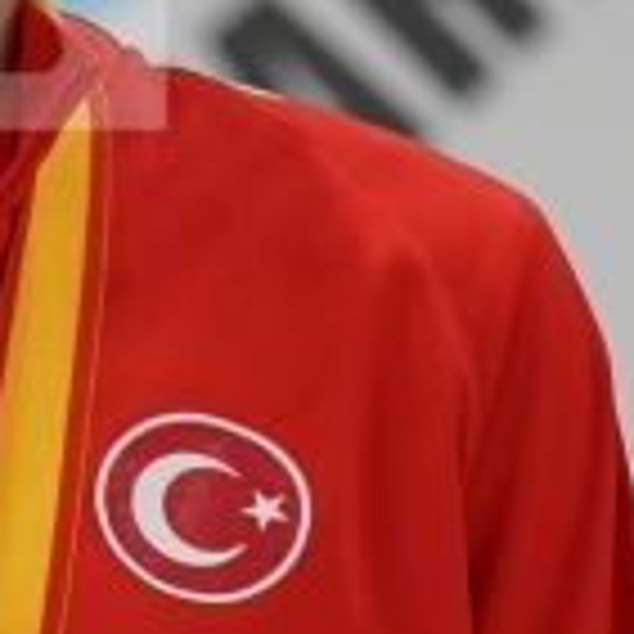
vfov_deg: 1.2
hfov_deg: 1.2
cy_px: 1313
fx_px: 30046
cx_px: -252
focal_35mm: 1450
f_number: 2.8
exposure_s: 1/250
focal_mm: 200
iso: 800
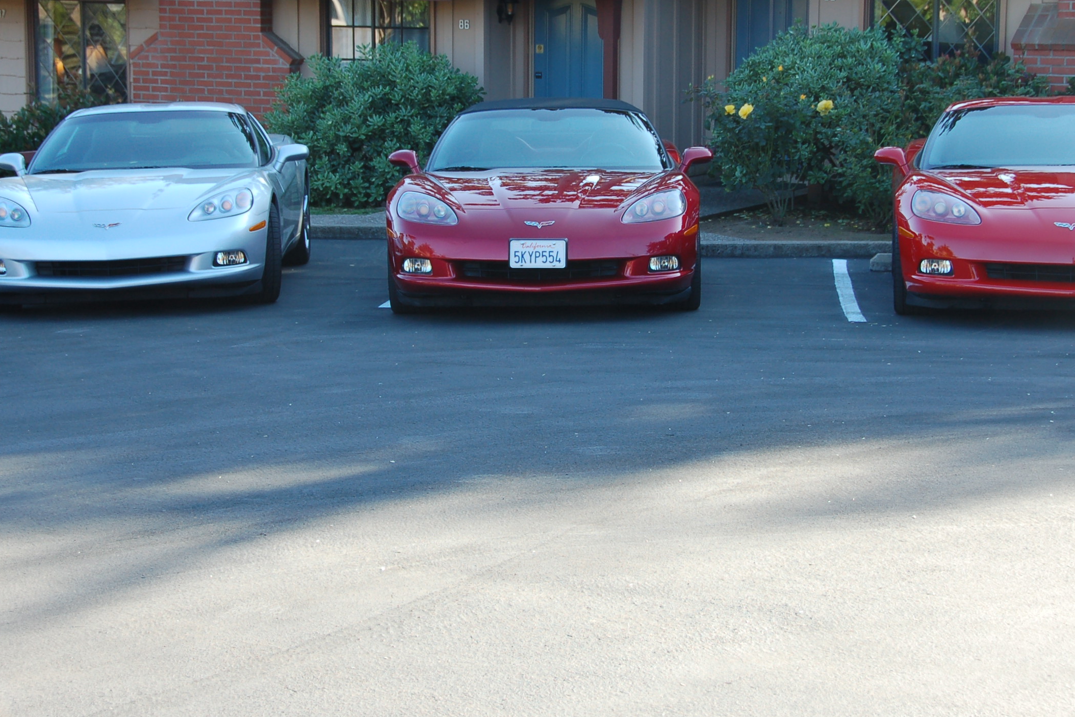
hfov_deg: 26.3
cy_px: 237
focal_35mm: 77
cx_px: 548
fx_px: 2299
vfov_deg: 17.7
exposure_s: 1/125
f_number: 5.6
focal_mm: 36
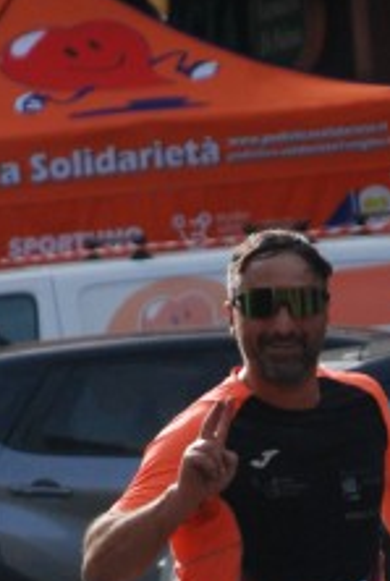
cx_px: 454
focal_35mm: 486
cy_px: 691
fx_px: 7860
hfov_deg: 2.8
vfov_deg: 4.2
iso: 1000
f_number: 5.6
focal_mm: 120
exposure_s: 1/1250
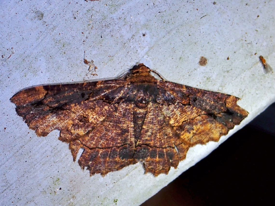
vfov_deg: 14.8
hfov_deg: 19.6
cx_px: 138
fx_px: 794
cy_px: 103
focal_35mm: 100
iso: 125
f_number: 6.3
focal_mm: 18
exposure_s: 1/400
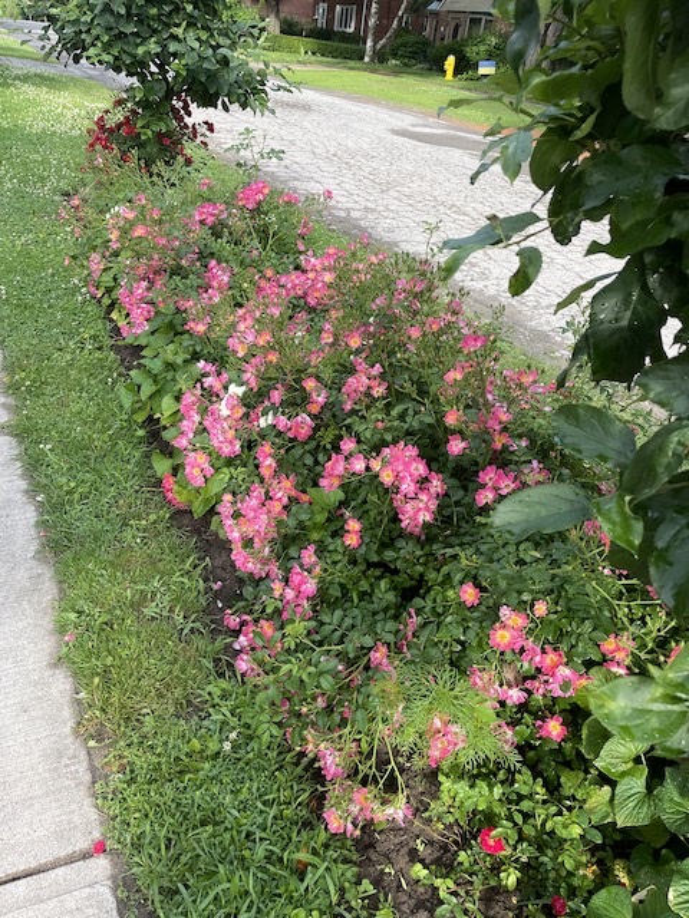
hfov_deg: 53.1
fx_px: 690
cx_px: 344
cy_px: 459
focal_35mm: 26
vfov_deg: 67.3
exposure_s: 1/515
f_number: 1.6
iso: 32
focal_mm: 4.2
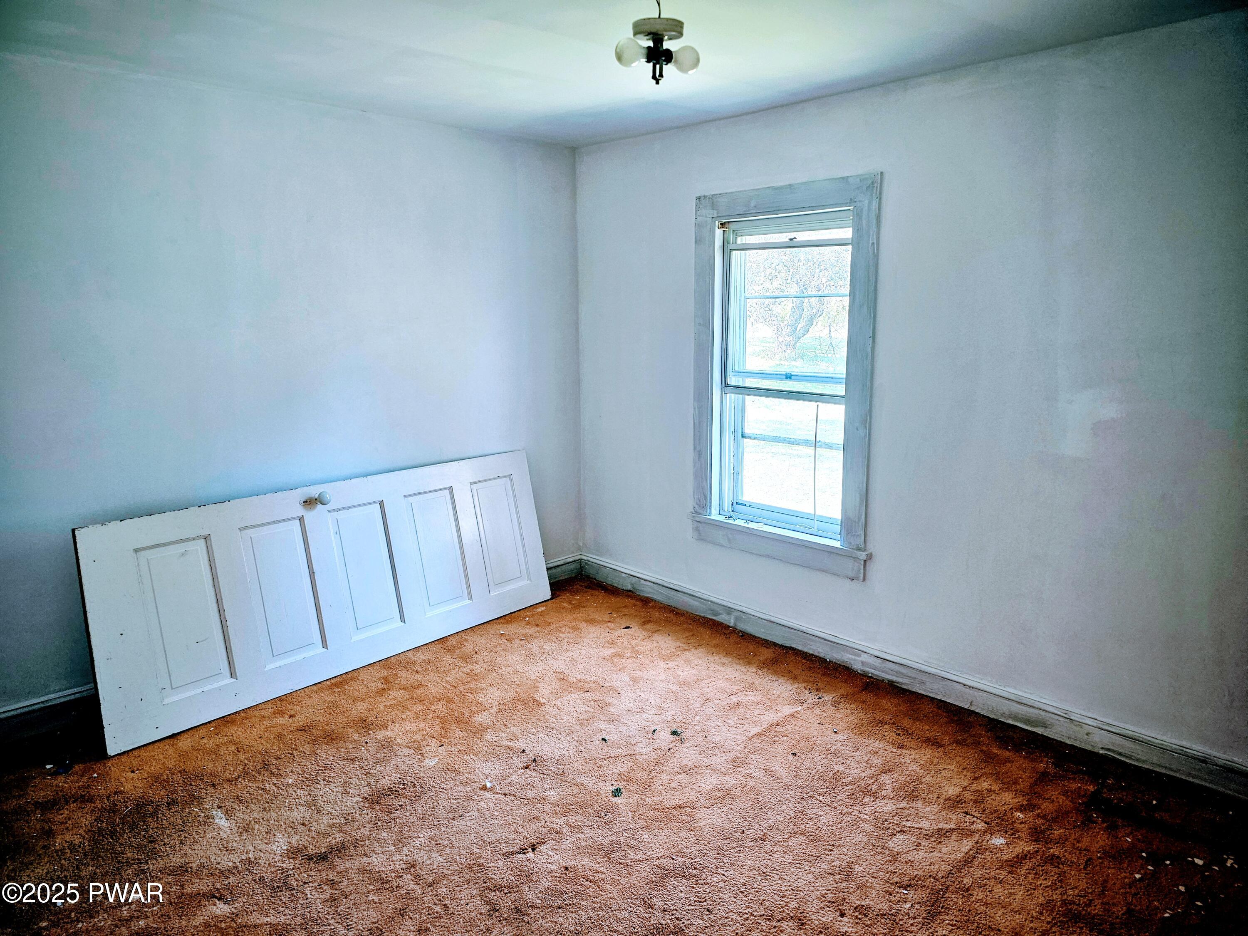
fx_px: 829
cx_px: 624
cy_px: 468
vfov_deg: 58.9
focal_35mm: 23
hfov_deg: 73.9
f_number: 1.7
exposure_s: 1/120
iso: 200
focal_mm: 6.3
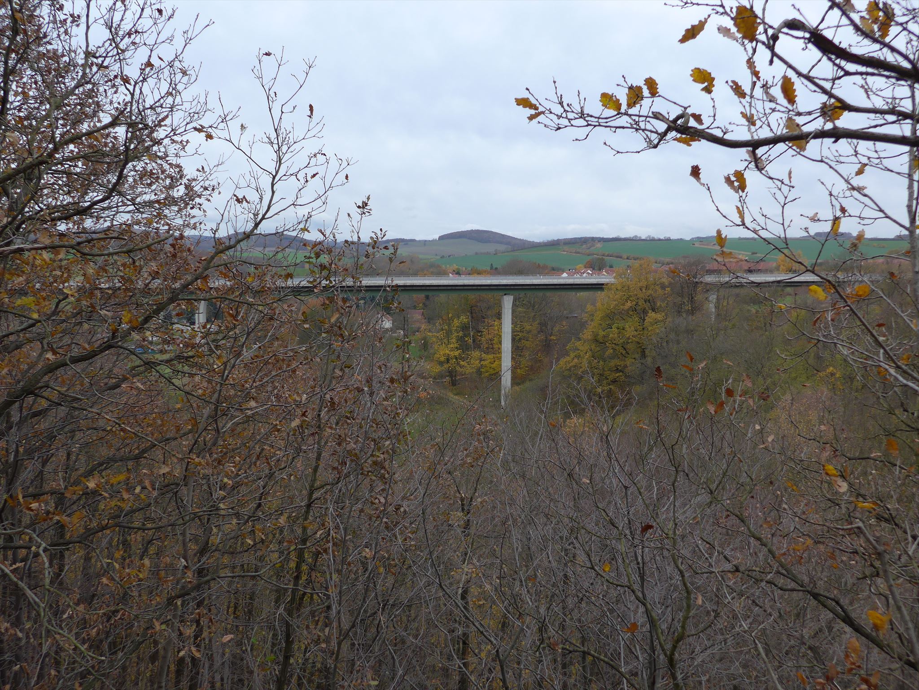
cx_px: 460
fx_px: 770
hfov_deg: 61.7
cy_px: 345
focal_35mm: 29
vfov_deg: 48.2
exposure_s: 1/160
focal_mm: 6
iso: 80
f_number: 2.8
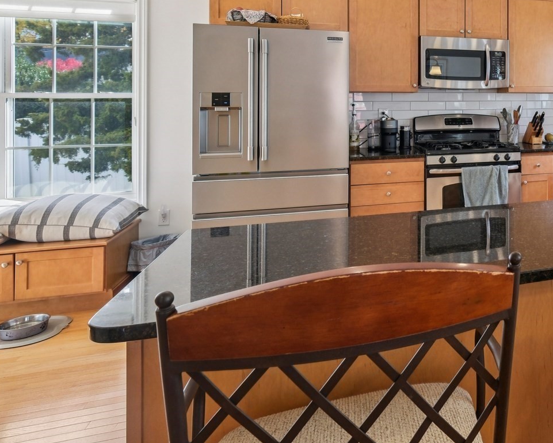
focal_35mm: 30
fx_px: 491
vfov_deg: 46.6
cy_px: 106
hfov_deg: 48.8
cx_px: 547
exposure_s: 1/20
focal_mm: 10
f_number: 5.6
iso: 320
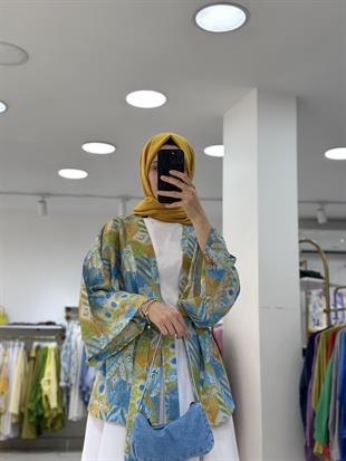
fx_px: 639
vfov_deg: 39.6
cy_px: 230
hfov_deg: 30.3
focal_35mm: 48
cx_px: 173
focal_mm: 6.86
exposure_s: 1/383
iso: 80
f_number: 1.78
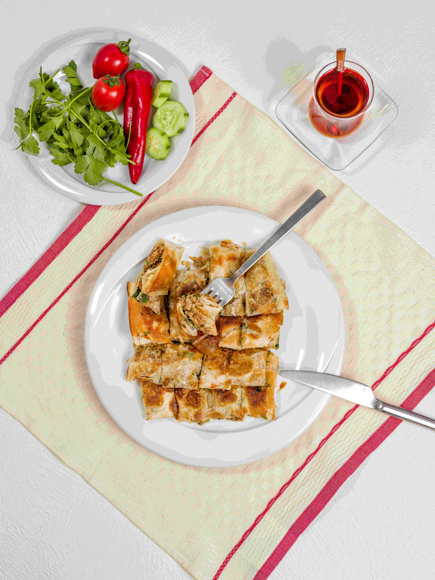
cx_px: 218
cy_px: 290
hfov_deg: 29.1
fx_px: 838
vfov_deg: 38.2
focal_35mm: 50
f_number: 7.1
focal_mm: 63
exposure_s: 1/125
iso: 200
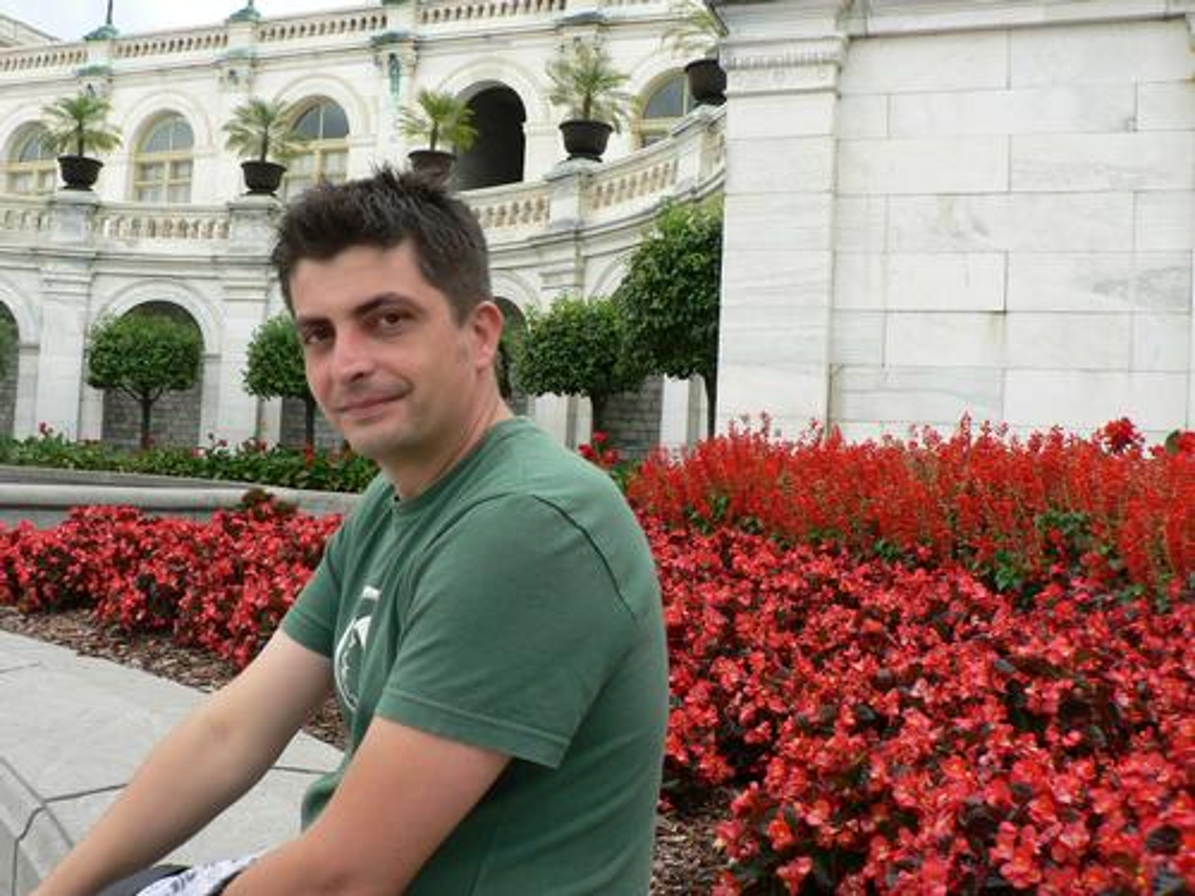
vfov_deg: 39.7
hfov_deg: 51.4
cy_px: 448
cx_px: 598
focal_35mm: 36
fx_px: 1243
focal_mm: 6
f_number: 4
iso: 80
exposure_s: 1/125
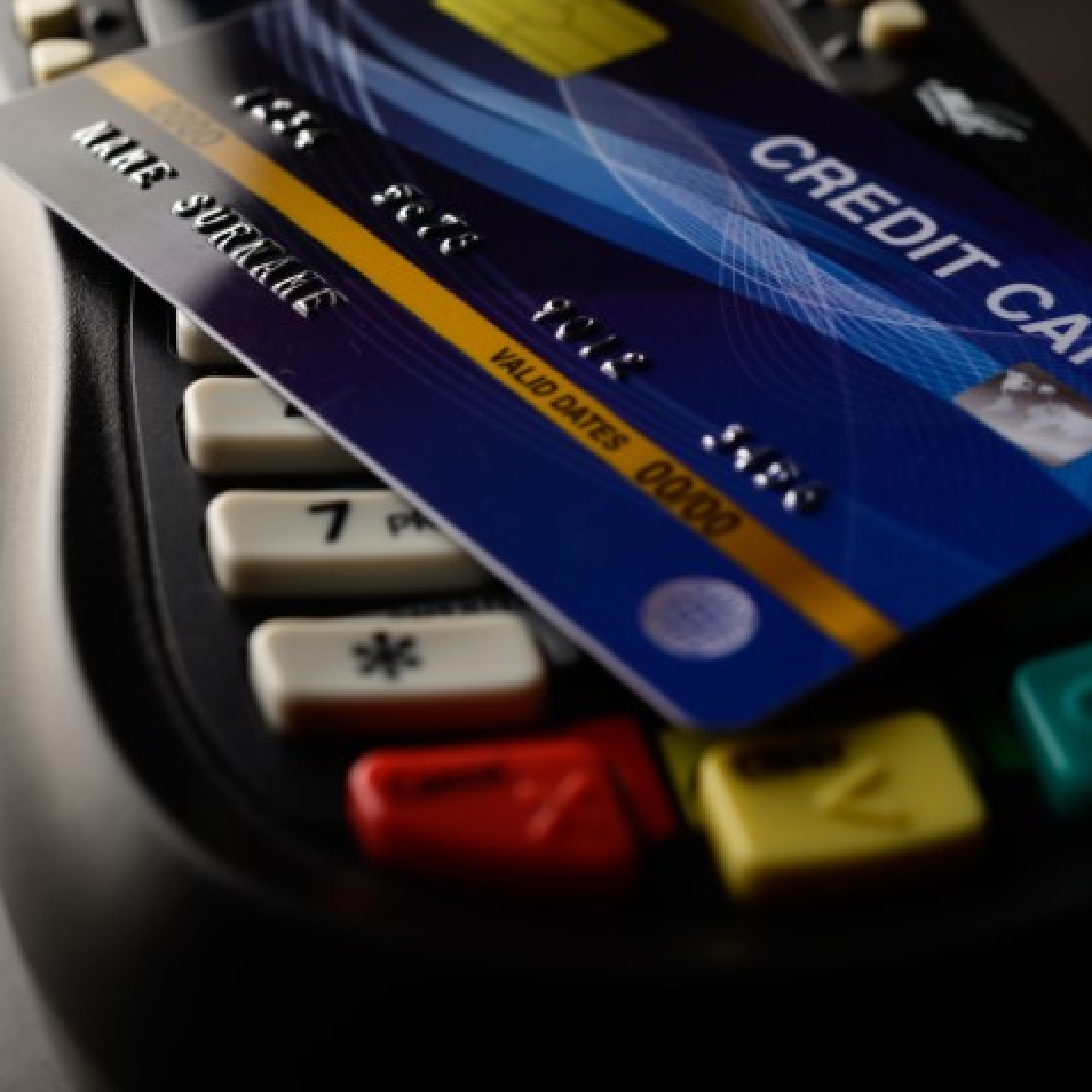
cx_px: 720
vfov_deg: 22.5
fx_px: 2748
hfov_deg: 22.4
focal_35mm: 77
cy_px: 547
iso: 100
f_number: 9
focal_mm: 60
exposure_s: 1/160
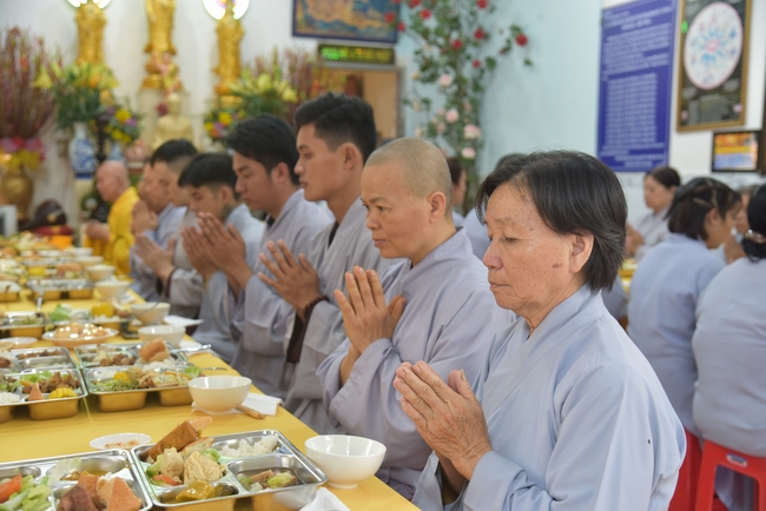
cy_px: 256
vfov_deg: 28.1
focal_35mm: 48
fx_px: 1022
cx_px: 383
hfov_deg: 41.1
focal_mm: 48
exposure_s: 1/60
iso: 640
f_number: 4
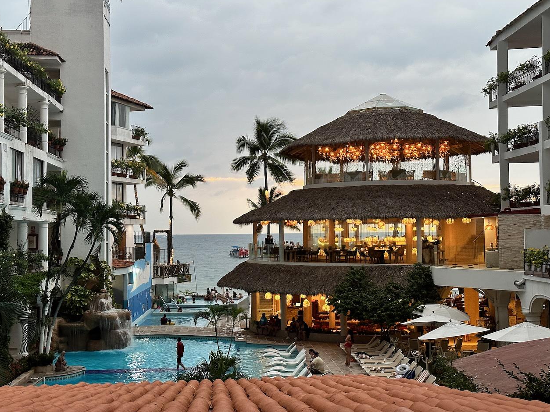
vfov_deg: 29.7
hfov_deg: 38.9
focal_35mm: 49
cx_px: 274
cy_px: 205
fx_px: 778
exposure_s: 1/60
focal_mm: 6.86
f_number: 1.78
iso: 160
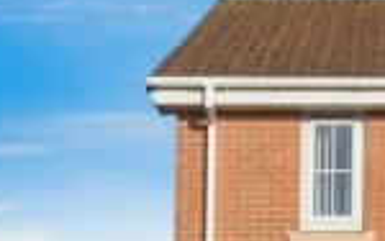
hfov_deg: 20.4
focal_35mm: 97
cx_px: 427
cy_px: 329
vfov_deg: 13.0
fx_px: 1019
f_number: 22
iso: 800
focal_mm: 20
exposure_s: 1/250
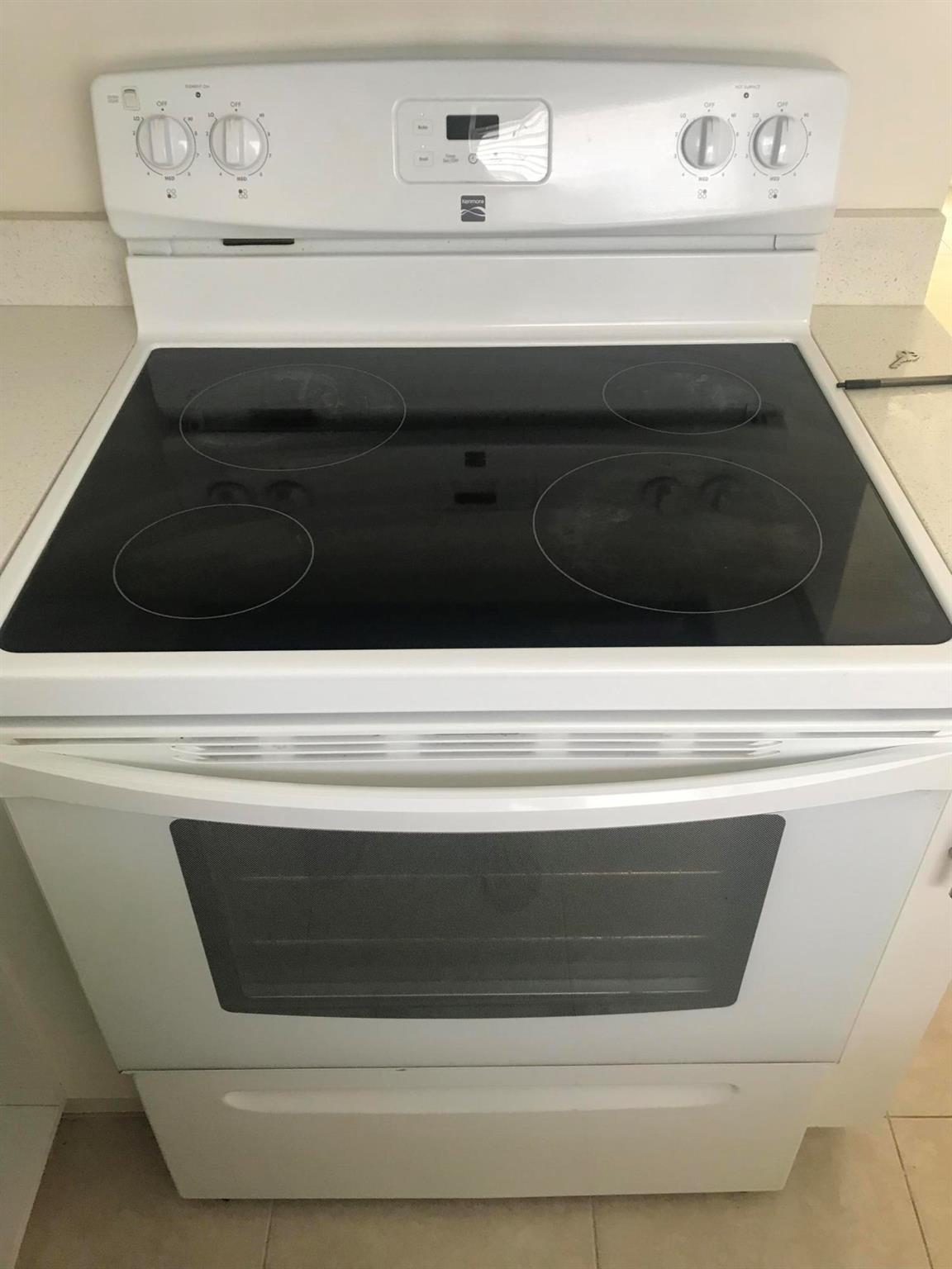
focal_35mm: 28
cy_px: 634
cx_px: 476
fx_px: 1027
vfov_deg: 63.4
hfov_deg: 49.7
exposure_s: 1/30
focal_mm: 3.99
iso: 40
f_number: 1.8
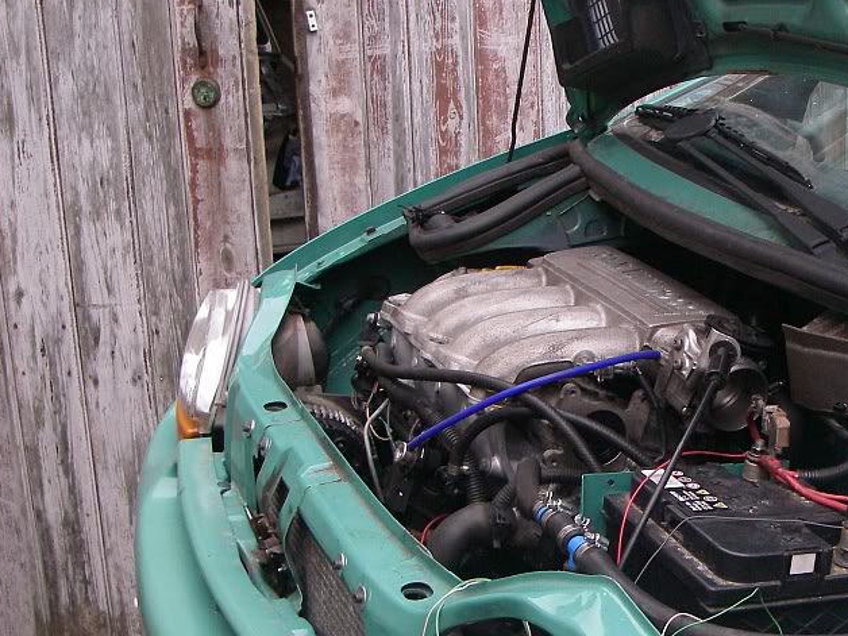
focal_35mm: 62
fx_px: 1519
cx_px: 597
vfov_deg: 23.5
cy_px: 442
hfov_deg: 30.8
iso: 200
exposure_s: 1/40
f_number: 3.3
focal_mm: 6.3
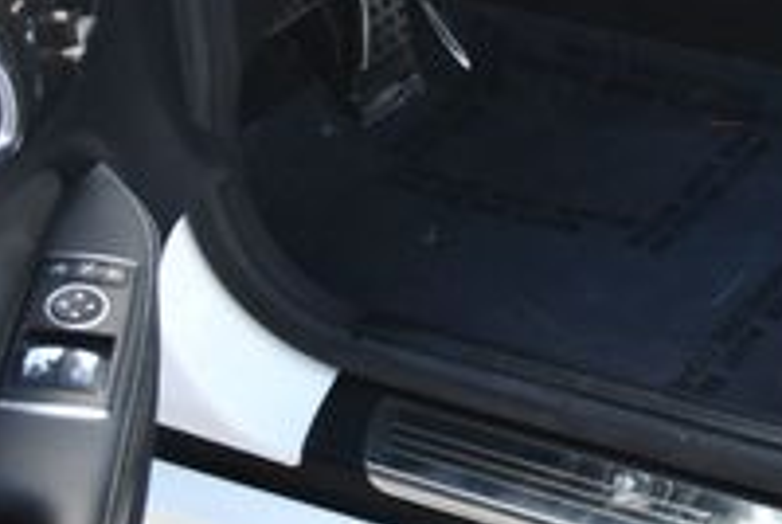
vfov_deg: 11.6
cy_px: -153
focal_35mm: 115
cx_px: 1212
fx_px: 2502
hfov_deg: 16.1
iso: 400
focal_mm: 18
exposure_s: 1/250
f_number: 4.5
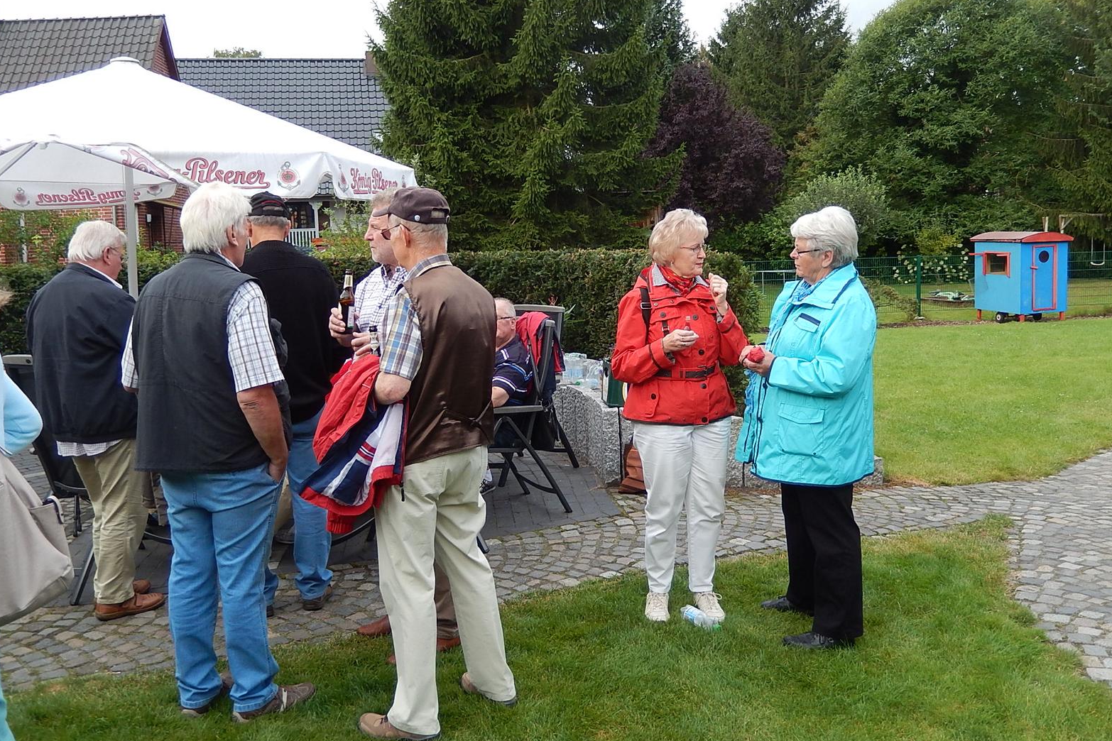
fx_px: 1050
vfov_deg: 38.9
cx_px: 550
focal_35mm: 34
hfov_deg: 55.8
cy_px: 348
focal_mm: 5.7
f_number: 3.8
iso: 125
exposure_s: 1/320
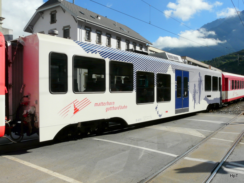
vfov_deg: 42.9
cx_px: 122
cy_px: 92
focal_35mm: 33
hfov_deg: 55.4
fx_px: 233
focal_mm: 5.4
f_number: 6.3
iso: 100
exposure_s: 1/500
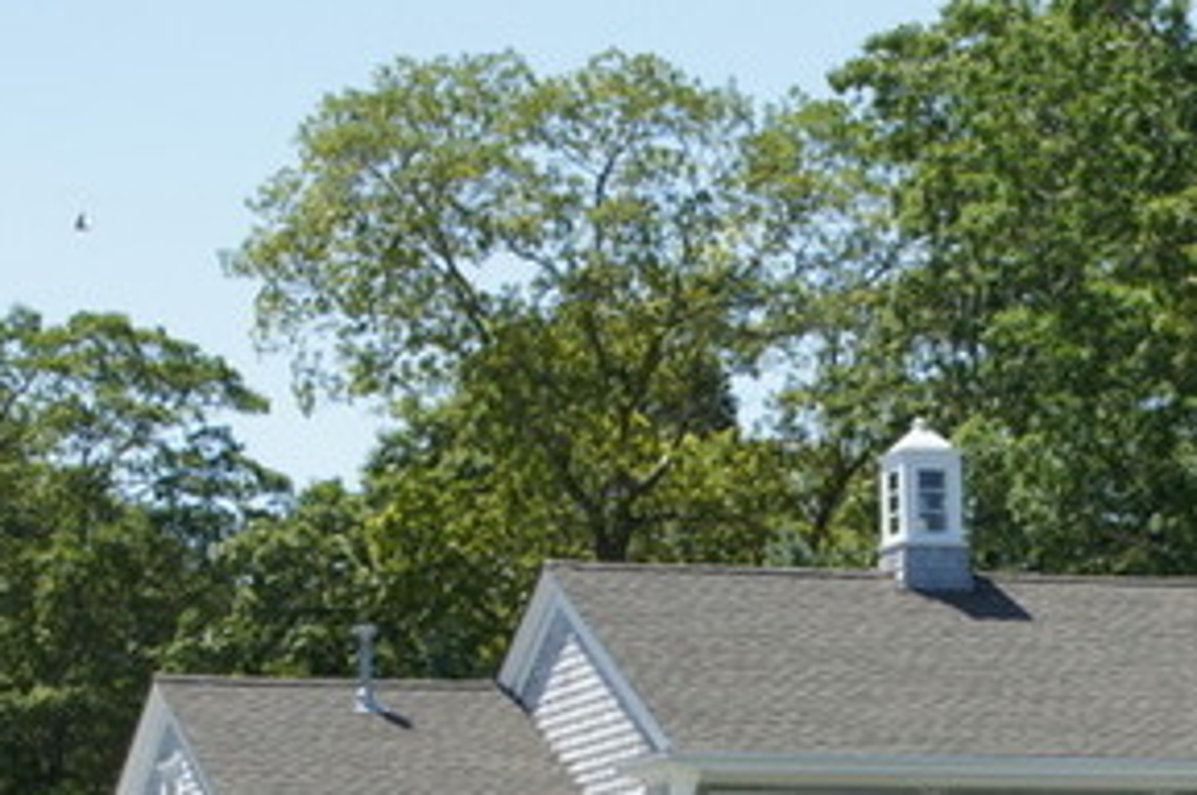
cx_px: 828
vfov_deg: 9.6
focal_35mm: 141
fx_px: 4683
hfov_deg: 14.5
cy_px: 853
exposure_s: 1/250
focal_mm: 34
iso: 200
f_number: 8
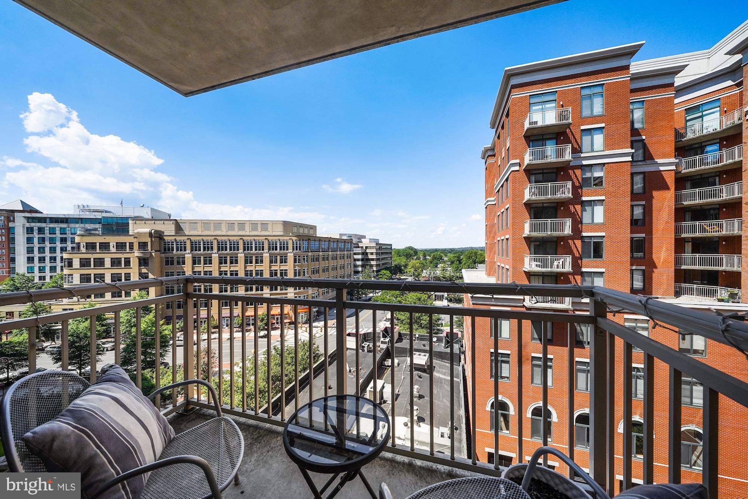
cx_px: 374
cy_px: 250
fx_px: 249
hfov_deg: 112.6
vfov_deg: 90.0
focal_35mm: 12
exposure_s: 1/1600
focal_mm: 12
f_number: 8
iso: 800
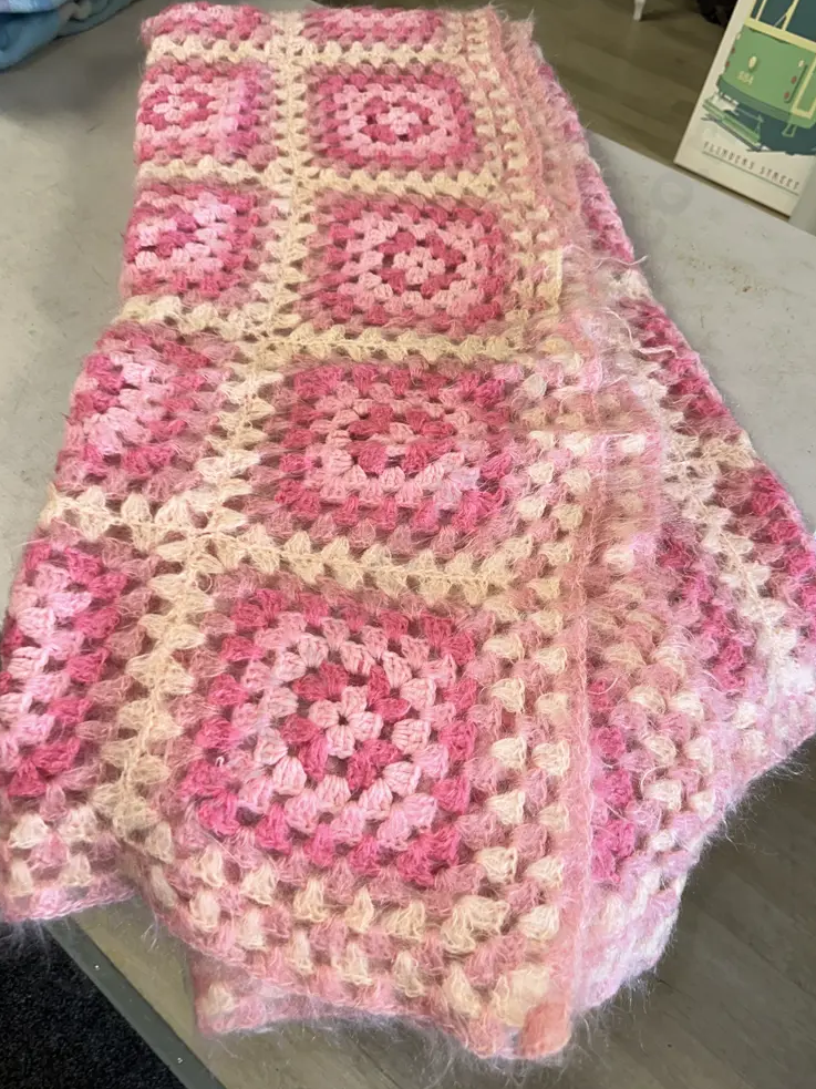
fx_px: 786
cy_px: 545
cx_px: 407
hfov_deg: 54.9
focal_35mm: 25
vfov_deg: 69.4
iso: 50
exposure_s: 1/52
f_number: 1.78
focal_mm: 6.86
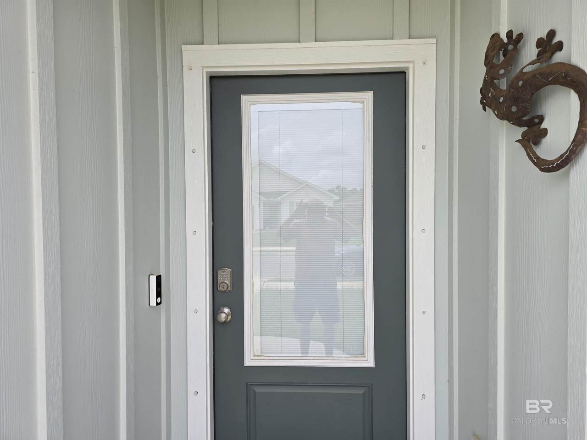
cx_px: 294
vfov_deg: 58.9
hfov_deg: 73.9
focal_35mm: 23
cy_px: 220
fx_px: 390
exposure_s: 1/329
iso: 12
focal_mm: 6.3
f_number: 1.7
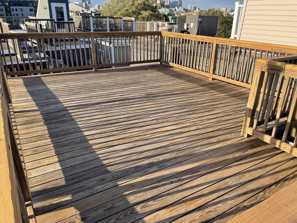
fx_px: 223
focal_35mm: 26
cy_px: 112
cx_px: 148
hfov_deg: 67.3
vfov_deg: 53.1
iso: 32
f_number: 1.6
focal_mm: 4.2
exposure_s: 1/972
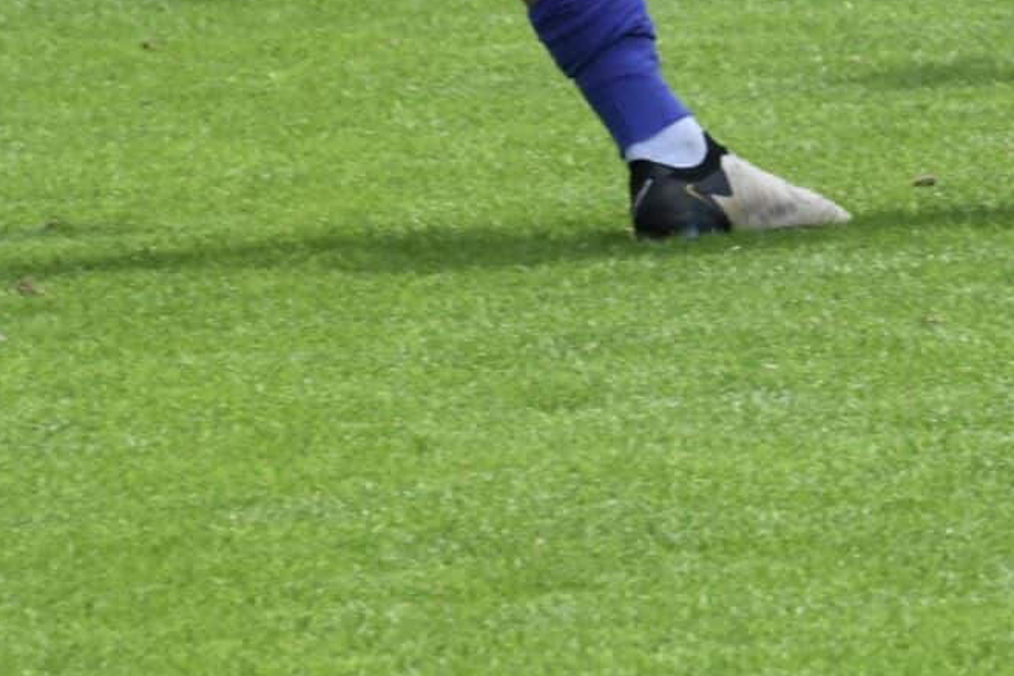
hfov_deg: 2.0
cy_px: -340
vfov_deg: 1.3
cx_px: 946
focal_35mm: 1028
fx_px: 28953
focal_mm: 330
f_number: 16
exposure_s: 1/1600
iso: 5000
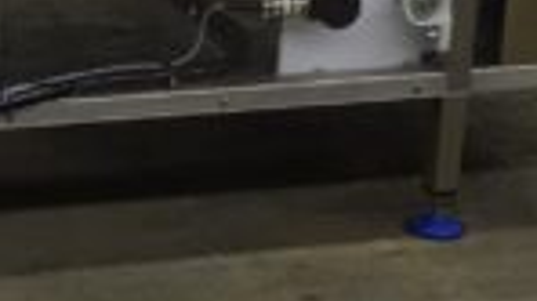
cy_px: -234
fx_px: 4752
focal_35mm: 334
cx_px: -25
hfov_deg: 6.4
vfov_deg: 3.6
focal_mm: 14.29
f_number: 5
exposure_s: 1/100
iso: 500
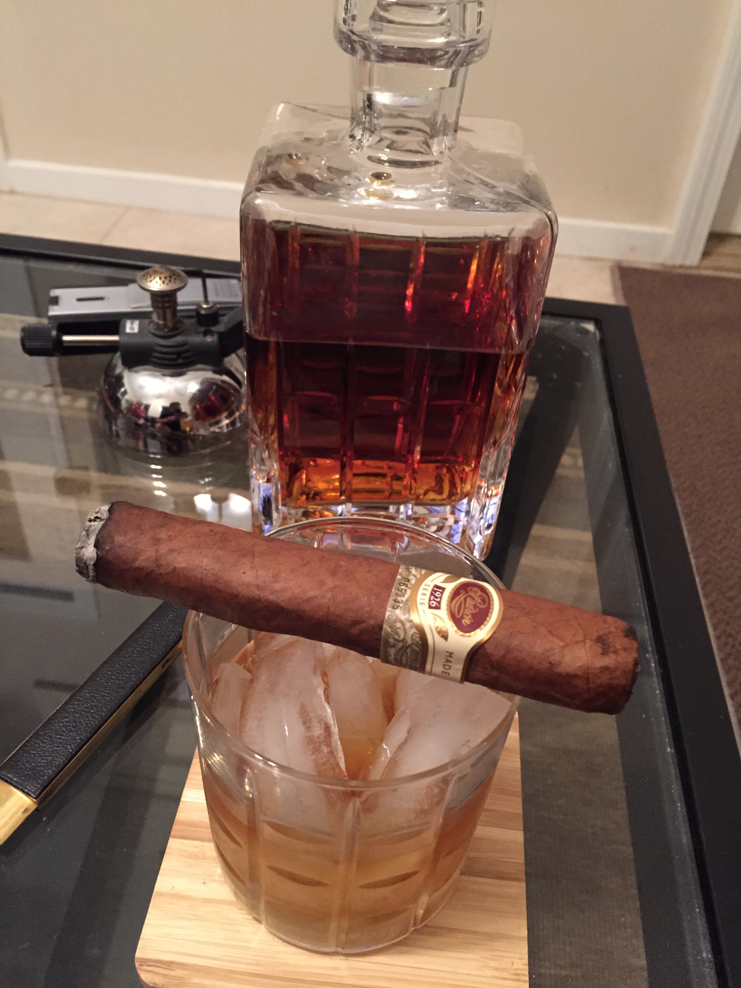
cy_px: 494
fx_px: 828
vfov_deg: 61.7
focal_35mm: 29
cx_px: 370
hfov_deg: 48.2
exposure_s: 1/15
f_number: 2.2
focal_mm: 4.15
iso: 320
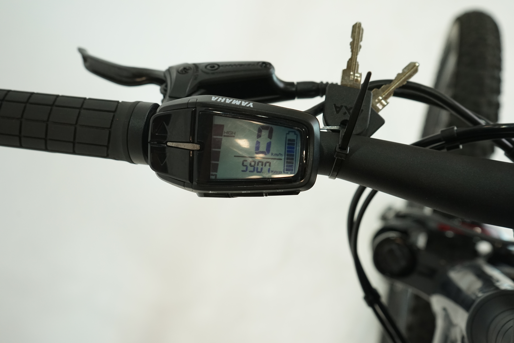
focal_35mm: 35
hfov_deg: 54.4
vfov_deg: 37.9
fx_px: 500
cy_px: 172
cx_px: 257
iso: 1600
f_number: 5.6
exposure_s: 1/200
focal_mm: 35
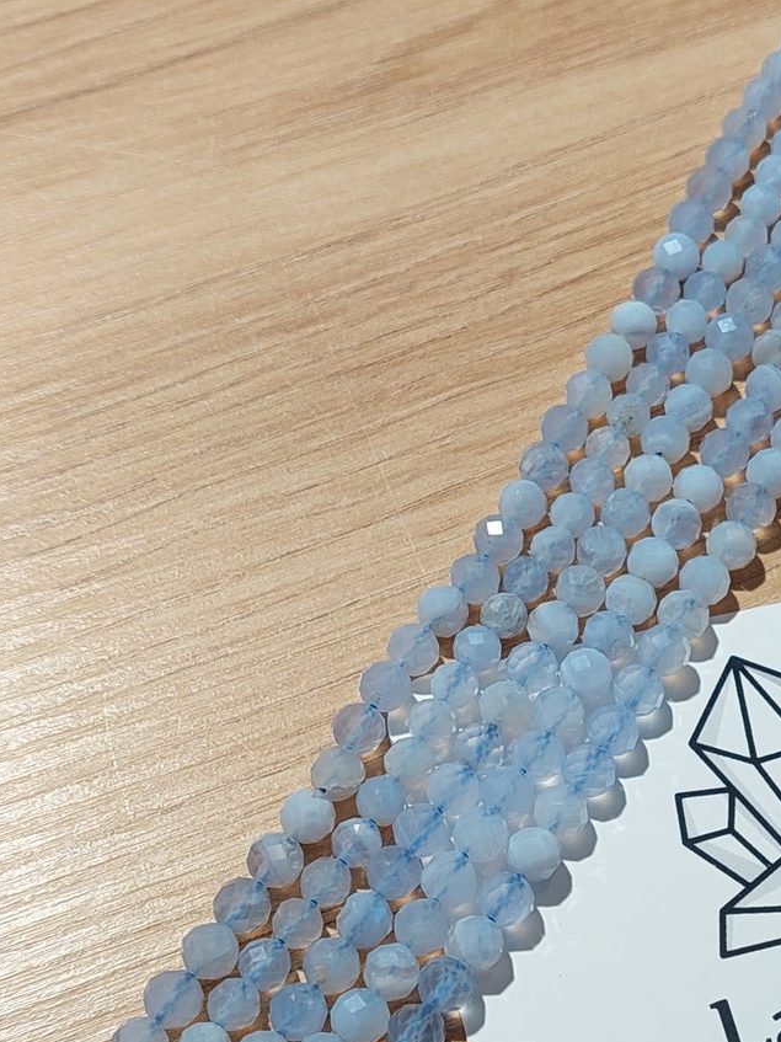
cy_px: 686
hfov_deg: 41.0
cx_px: 550
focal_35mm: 34
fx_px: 1023
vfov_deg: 53.0
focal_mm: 5.23
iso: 50
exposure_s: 1/100
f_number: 1.8
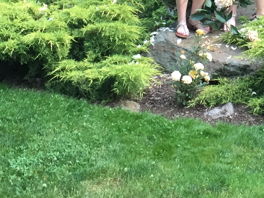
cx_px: 245
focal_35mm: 92
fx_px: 702
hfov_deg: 20.8
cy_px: -64
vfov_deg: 15.3
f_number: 2.2
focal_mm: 4.15
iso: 32
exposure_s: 1/40
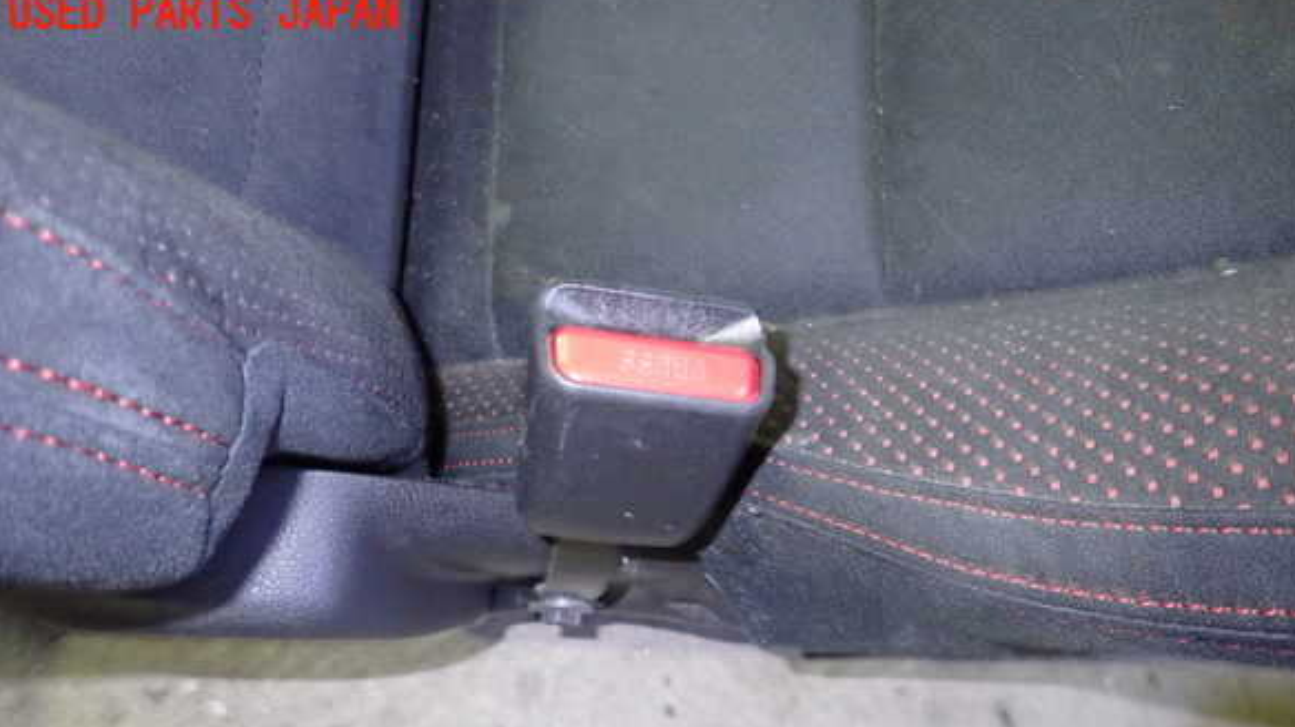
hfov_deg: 67.9
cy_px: 485
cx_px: 661
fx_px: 961
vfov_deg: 40.9
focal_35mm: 28
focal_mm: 4.5
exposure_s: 1/4
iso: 800
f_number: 5.6
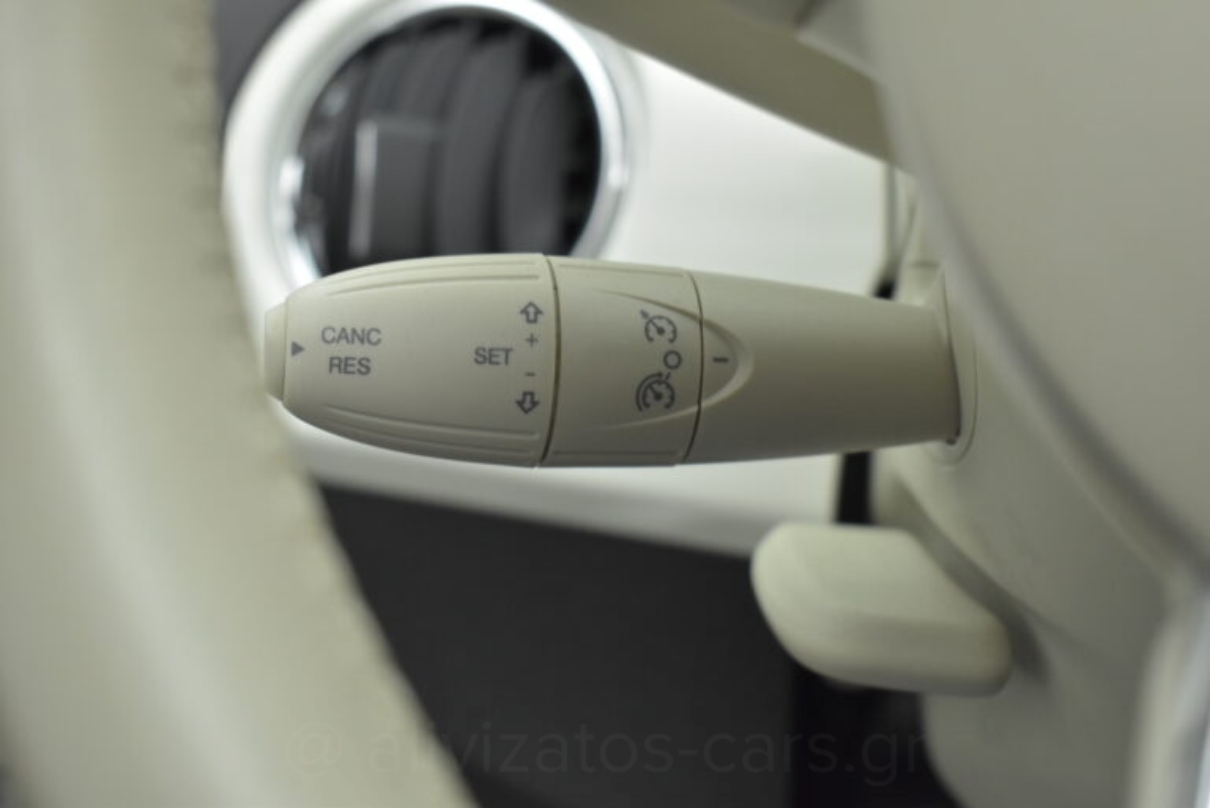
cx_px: 605
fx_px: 1715
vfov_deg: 26.5
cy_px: 404
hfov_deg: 38.9
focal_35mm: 51
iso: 1600
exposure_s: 1/80
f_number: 4.5
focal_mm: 34
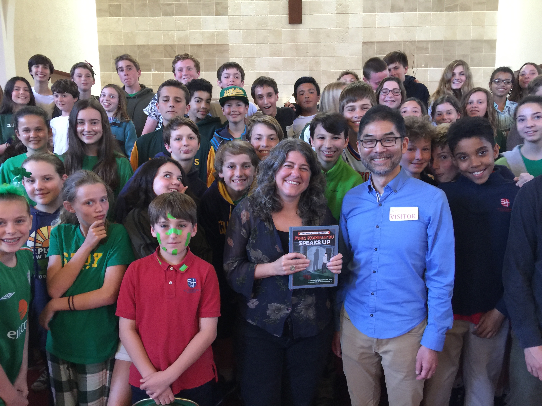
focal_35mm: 29
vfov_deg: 48.2
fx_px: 454
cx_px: 271
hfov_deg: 61.7
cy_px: 203
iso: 64
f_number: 2.2
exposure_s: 1/4
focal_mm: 4.15
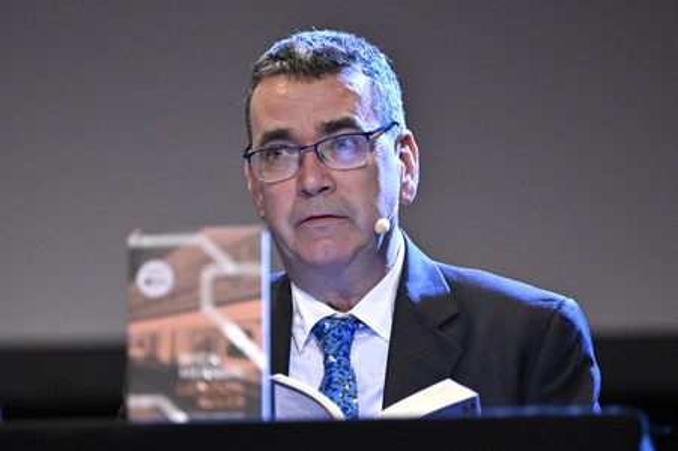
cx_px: 339
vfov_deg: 6.9
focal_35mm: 200
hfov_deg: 10.3
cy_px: 226
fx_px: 3764
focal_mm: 200
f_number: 2.8
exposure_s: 1/320
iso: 2500
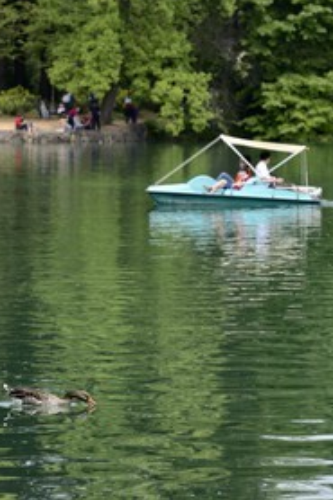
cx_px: -25
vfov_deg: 9.1
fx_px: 3153
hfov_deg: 6.0
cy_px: 250
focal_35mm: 227
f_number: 6.3
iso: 200
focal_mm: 150
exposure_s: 1/320
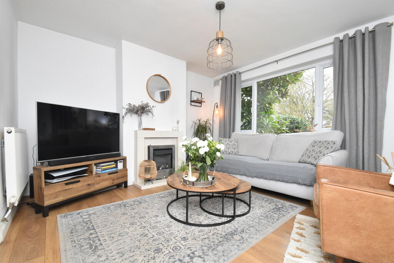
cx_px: 197
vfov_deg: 77.3
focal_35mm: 15
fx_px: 164
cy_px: 132
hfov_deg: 100.4
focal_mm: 10
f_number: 9
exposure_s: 1/60
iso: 1600
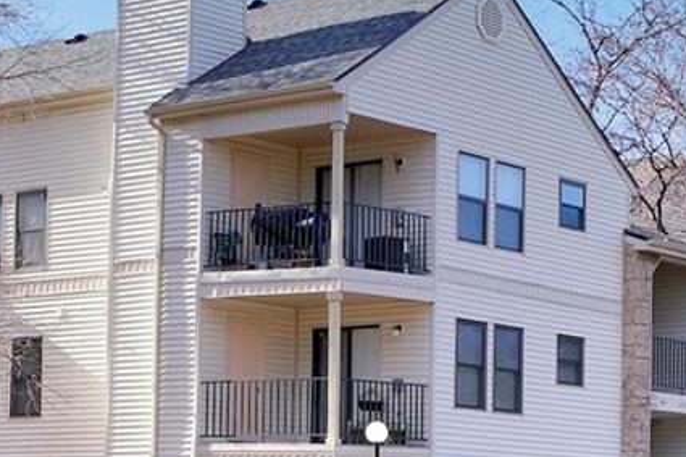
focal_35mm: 113
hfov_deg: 18.1
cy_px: 409
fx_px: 2152
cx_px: 371
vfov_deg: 12.0
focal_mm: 20
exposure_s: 1/160
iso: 250
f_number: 8
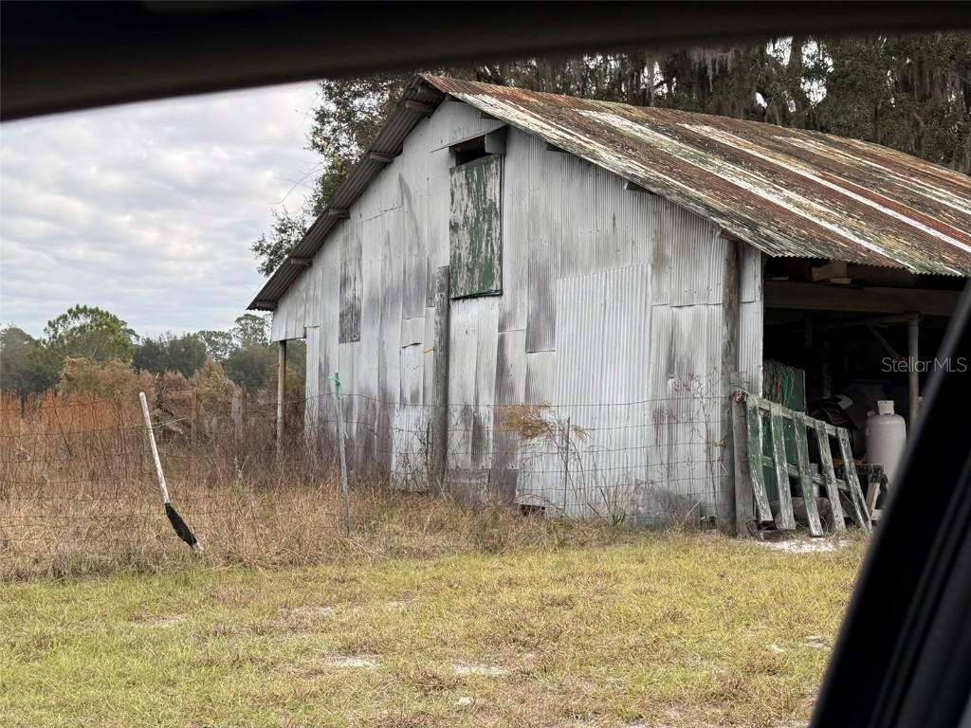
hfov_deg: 39.7
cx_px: 486
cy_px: 364
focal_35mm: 48
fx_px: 1346
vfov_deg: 30.3
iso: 80
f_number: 1.78
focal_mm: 6.76
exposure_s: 1/1484
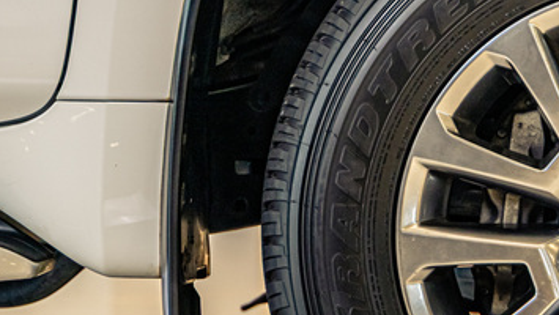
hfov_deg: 10.2
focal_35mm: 208
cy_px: 233
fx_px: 3084
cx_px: 650
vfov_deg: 5.8
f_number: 2.8
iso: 320
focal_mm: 69
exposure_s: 1/200
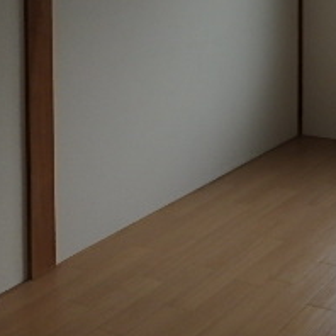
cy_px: -56
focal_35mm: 60
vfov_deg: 25.9
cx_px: 453
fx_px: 659
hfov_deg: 24.4
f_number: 3.5
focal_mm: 3.7
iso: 125
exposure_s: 1/100
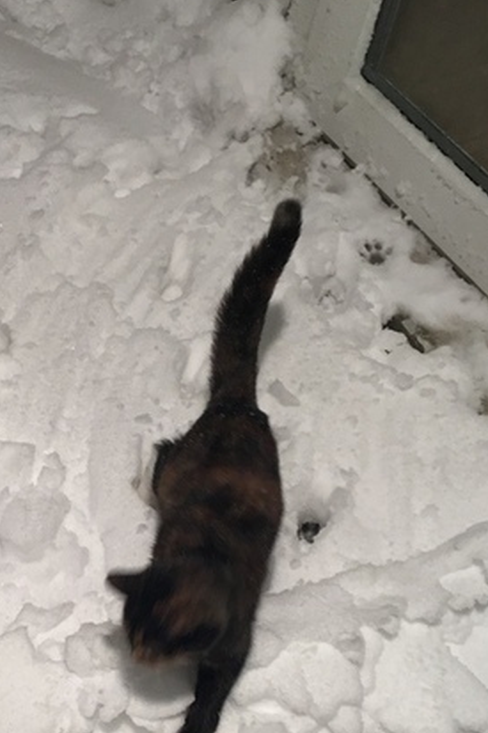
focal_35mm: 60
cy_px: 516
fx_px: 1221
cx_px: 18
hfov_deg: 21.9
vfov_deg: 33.0
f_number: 2.4
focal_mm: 3.3
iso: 40
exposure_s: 1/33
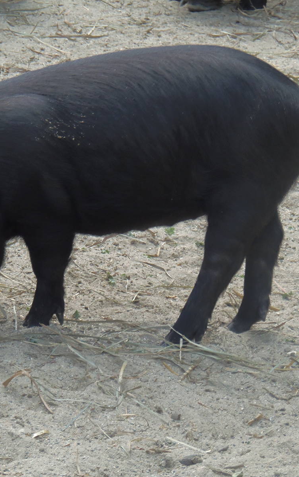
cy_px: 238
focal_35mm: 395
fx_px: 5149
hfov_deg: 3.3
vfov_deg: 5.3
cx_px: -14
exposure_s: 1/80
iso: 100
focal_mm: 51.7
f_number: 5.2
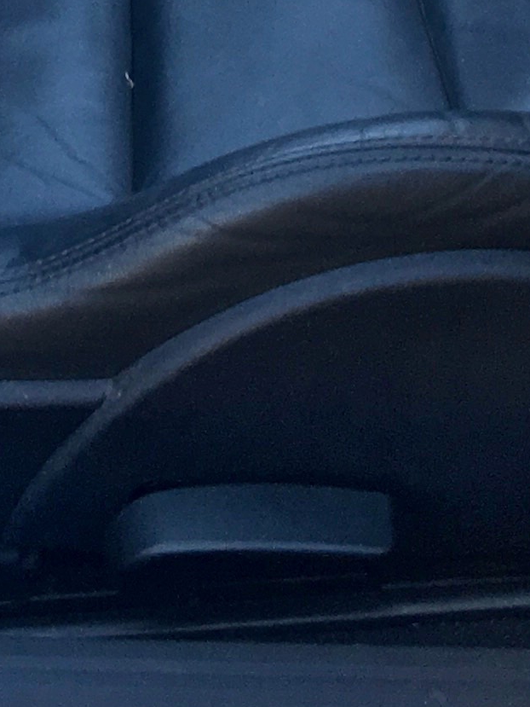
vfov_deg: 13.0
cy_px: -472
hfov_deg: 10.5
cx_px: 72
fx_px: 2878
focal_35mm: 141
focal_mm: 4.15
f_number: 2.2
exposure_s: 1/30
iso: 32
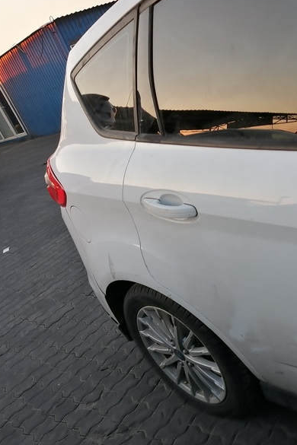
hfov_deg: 34.9
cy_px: 223
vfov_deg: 51.9
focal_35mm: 37
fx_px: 458
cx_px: 232
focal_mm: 3.95
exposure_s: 1/102
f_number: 1.8
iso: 50
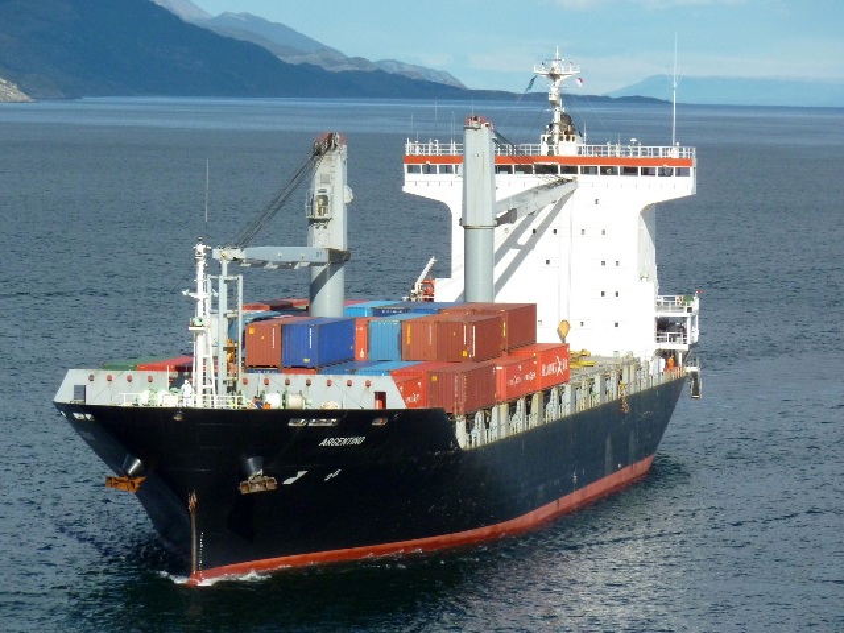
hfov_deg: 9.4
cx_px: 422
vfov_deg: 7.1
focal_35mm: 210
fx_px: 5120
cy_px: 316
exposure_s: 1/2000
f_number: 6.3
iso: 400
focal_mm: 34.4
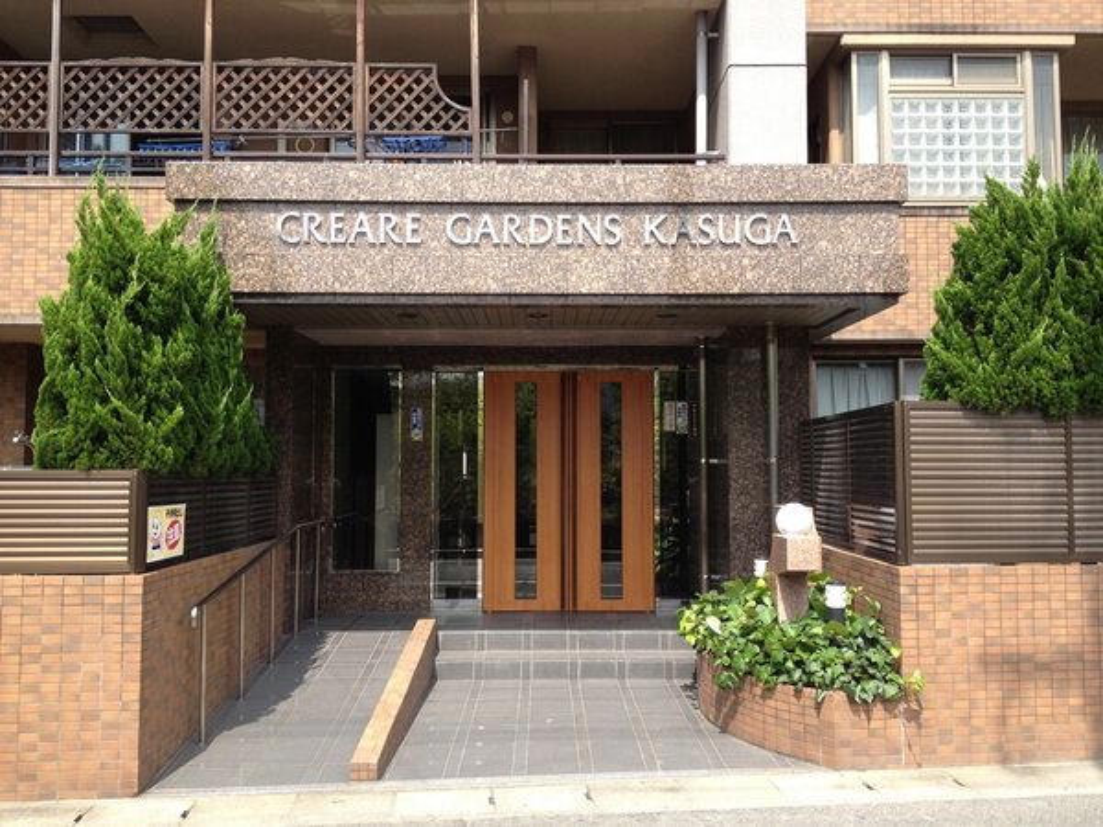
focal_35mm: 35
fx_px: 1115
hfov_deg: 52.6
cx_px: 552
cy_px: 414
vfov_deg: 40.7
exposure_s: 1/587
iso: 50
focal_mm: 4.28
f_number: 2.4
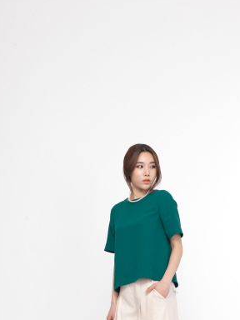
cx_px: 138
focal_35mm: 97
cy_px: 246
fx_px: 897
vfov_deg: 20.1
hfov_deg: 15.2
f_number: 9
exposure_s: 1/250
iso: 100
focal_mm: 80
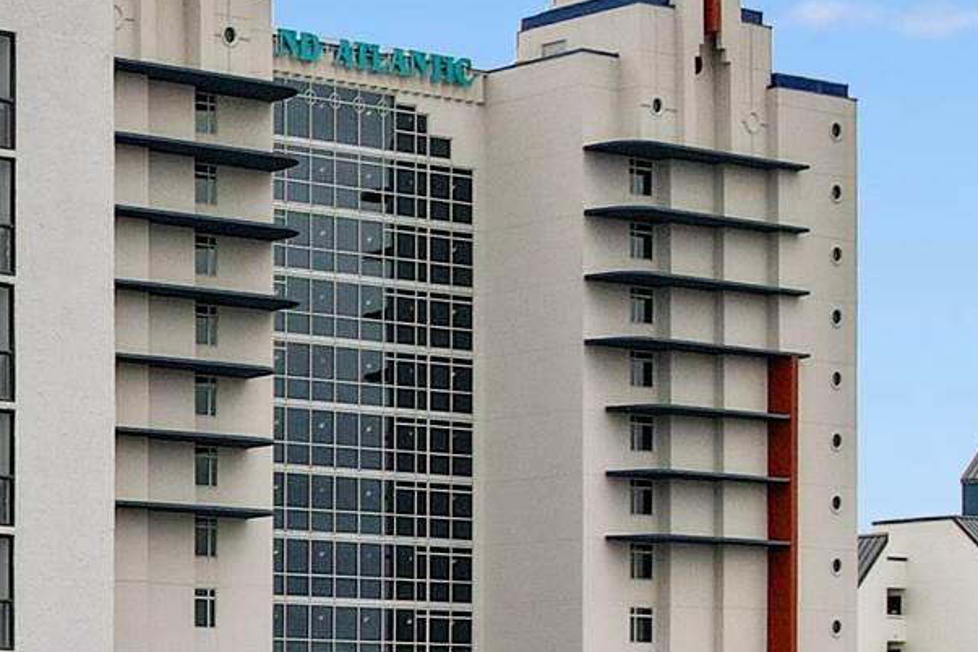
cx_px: -715
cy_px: 693
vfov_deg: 12.1
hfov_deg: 15.9
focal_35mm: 112
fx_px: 3042
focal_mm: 8.38
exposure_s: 1/180
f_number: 2.8
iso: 110
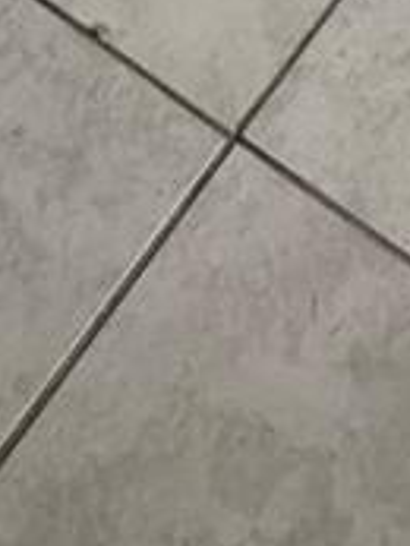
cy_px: -1158
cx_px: 382
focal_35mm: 97
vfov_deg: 11.0
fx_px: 1530
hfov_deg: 15.1
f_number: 2.2
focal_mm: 2.22
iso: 320
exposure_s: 1/60
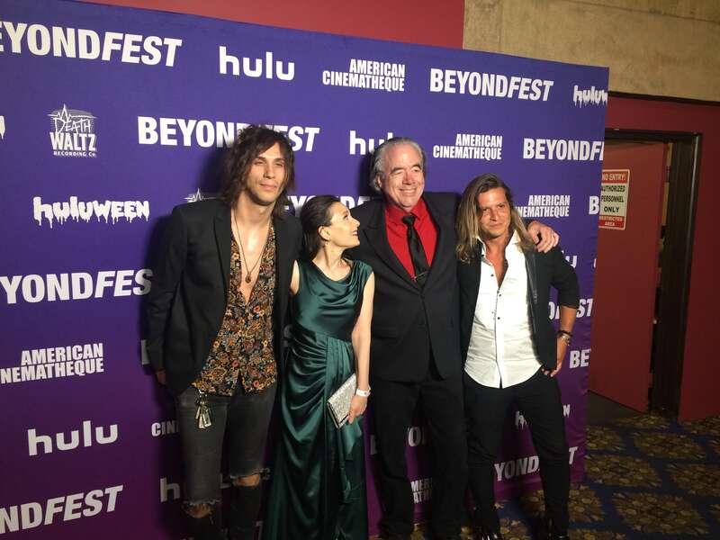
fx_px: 603
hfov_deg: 61.7
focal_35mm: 29
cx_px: 360
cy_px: 270
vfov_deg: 48.2
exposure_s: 1/30
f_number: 2.2
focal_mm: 4.15
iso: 80
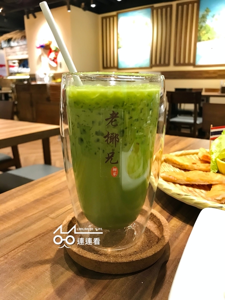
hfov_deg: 49.7
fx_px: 243
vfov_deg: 63.5
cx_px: 112
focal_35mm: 28
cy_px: 150
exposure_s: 1/15
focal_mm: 3.99
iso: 64
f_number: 1.8
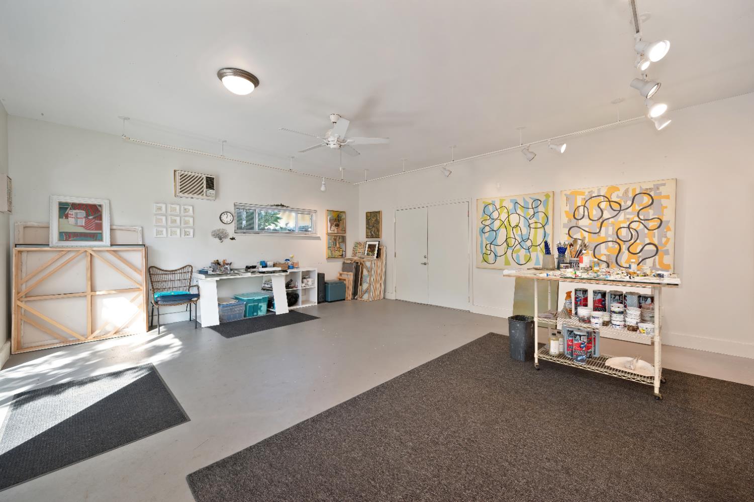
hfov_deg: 104.3
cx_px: 377
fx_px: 293
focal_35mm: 14
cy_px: 251
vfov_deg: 81.1
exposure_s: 1/50
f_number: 4
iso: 500
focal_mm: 14
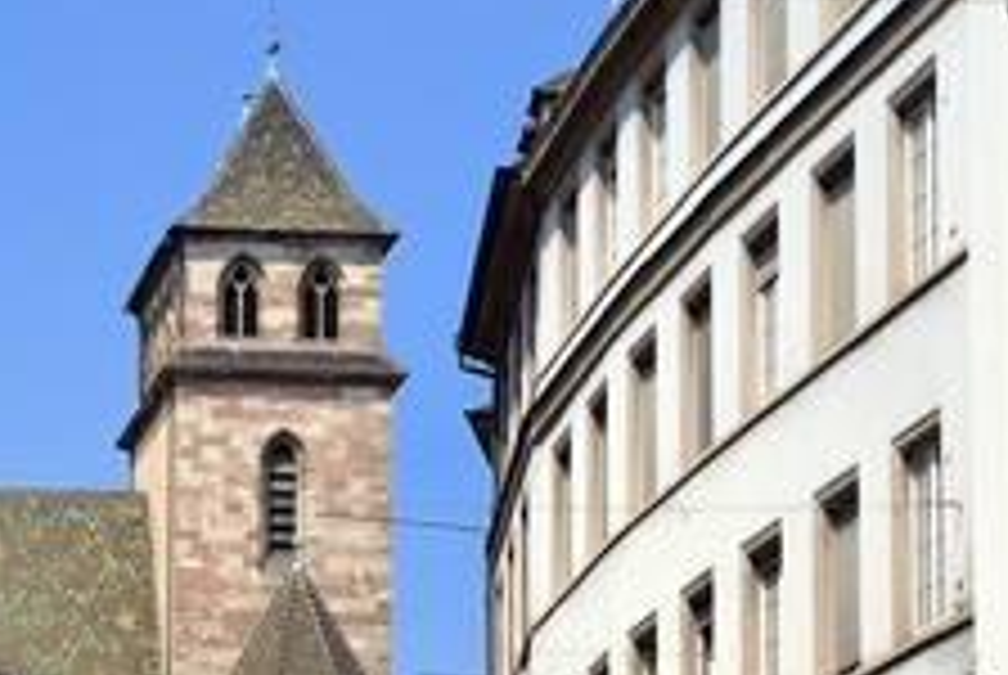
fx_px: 5355
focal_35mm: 191
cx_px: 108
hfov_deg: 10.7
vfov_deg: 7.2
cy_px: 536
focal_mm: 102
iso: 200
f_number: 11
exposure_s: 1/320
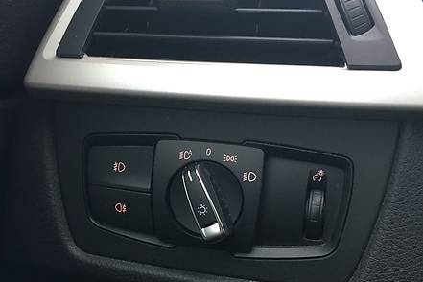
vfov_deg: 32.6
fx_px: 482
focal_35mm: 41
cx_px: 208
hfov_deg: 47.4
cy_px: 164
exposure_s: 1/33
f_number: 2.2
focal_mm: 4.2
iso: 100
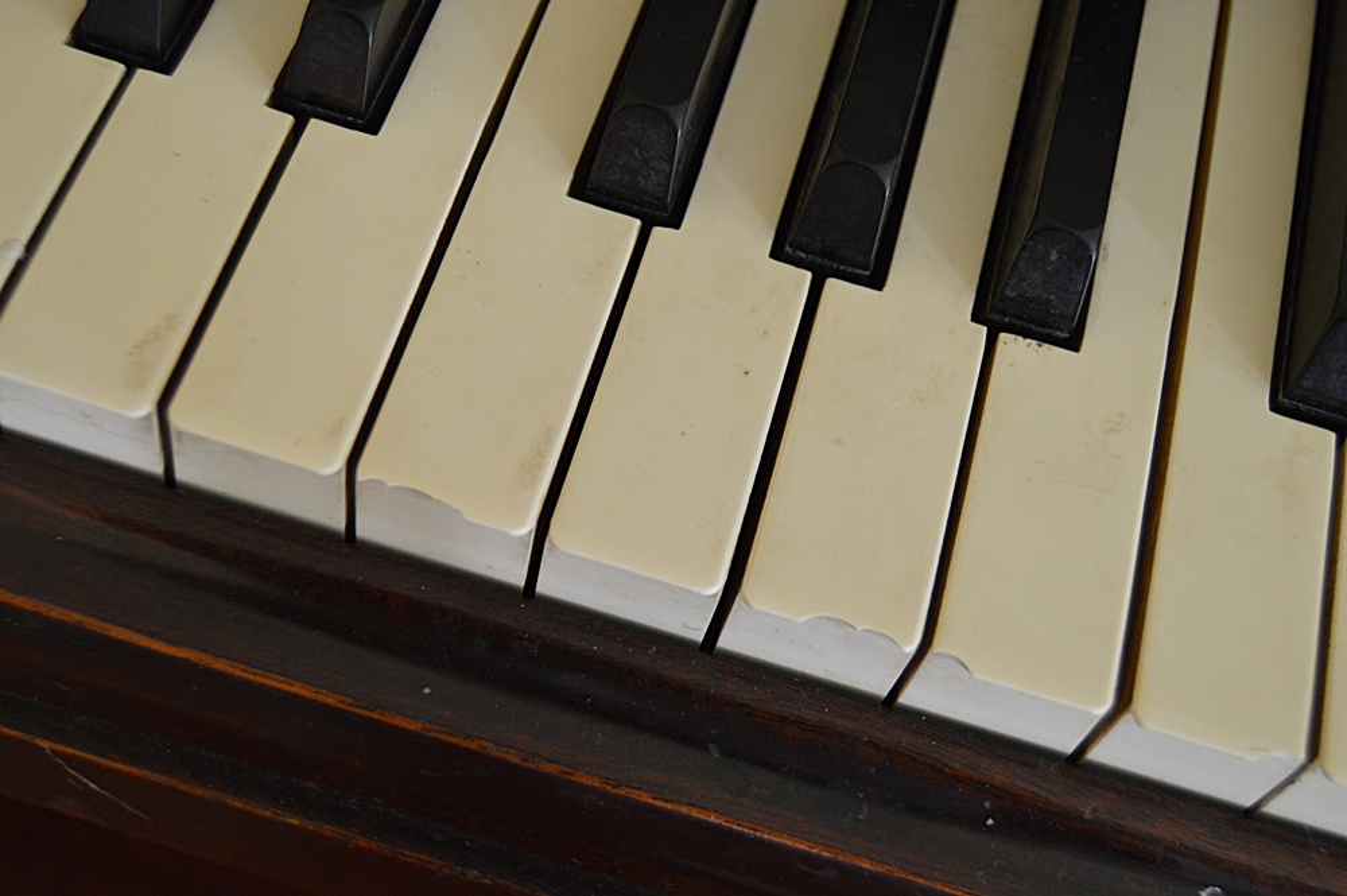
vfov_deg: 26.4
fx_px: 1907
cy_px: 448
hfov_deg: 38.9
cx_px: 674
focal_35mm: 51
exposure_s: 1/60
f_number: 4.5
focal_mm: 34
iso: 1400
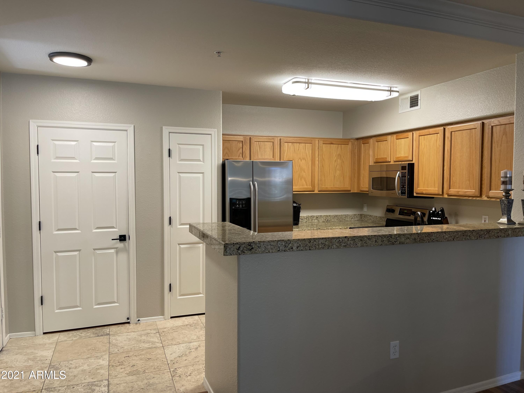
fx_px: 394
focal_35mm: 26
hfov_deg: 67.3
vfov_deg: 53.1
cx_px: 262
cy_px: 196
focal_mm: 5.1
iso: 64
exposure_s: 1/60
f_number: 1.6
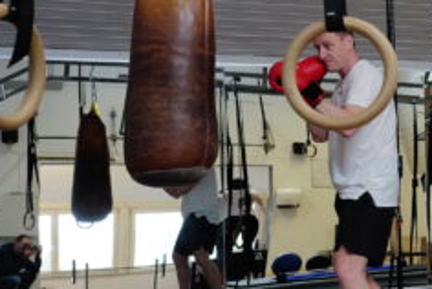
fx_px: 1093
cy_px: 109
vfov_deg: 15.1
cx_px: 705
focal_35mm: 91
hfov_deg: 18.8
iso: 2000
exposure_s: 1/125
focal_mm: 21
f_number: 5.6
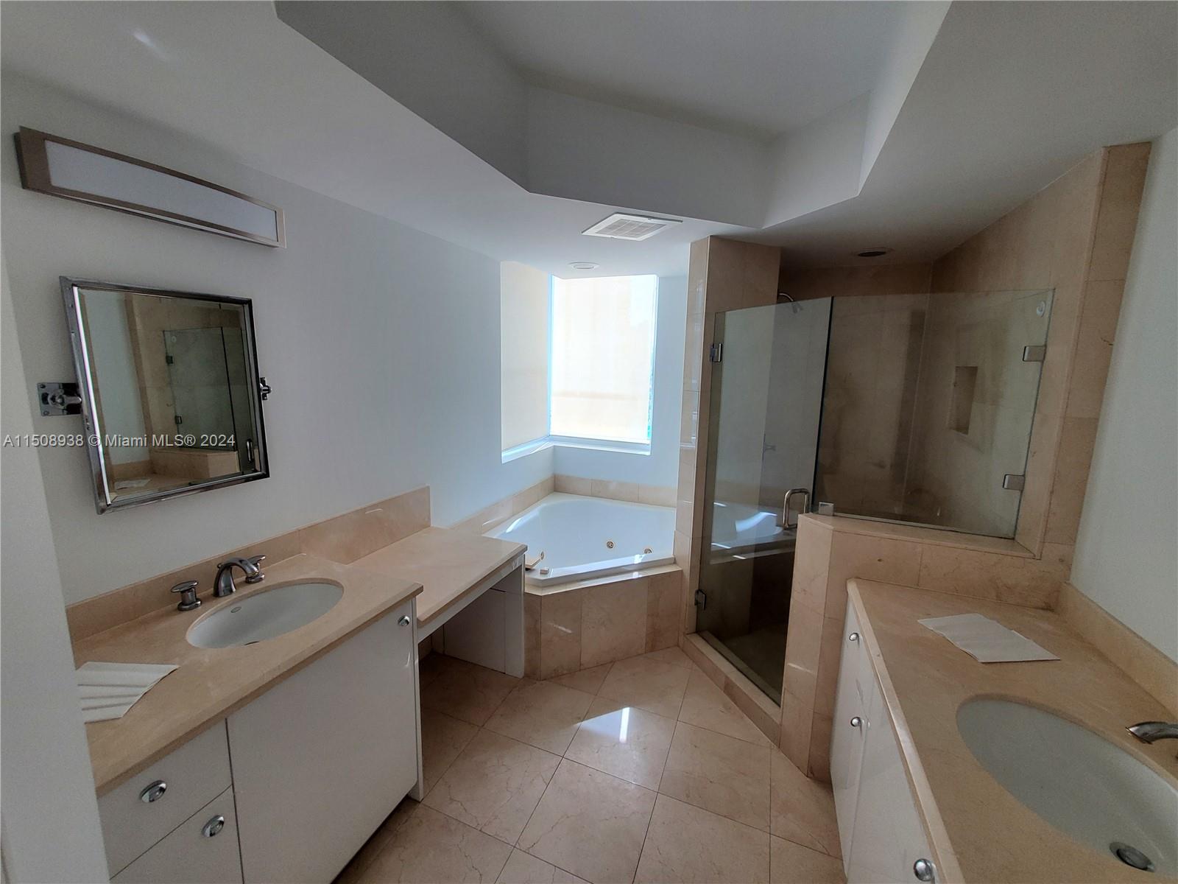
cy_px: 442
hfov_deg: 106.2
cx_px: 589
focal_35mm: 13
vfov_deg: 89.9
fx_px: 442
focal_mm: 1.8
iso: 64
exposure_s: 1/120
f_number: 2.2
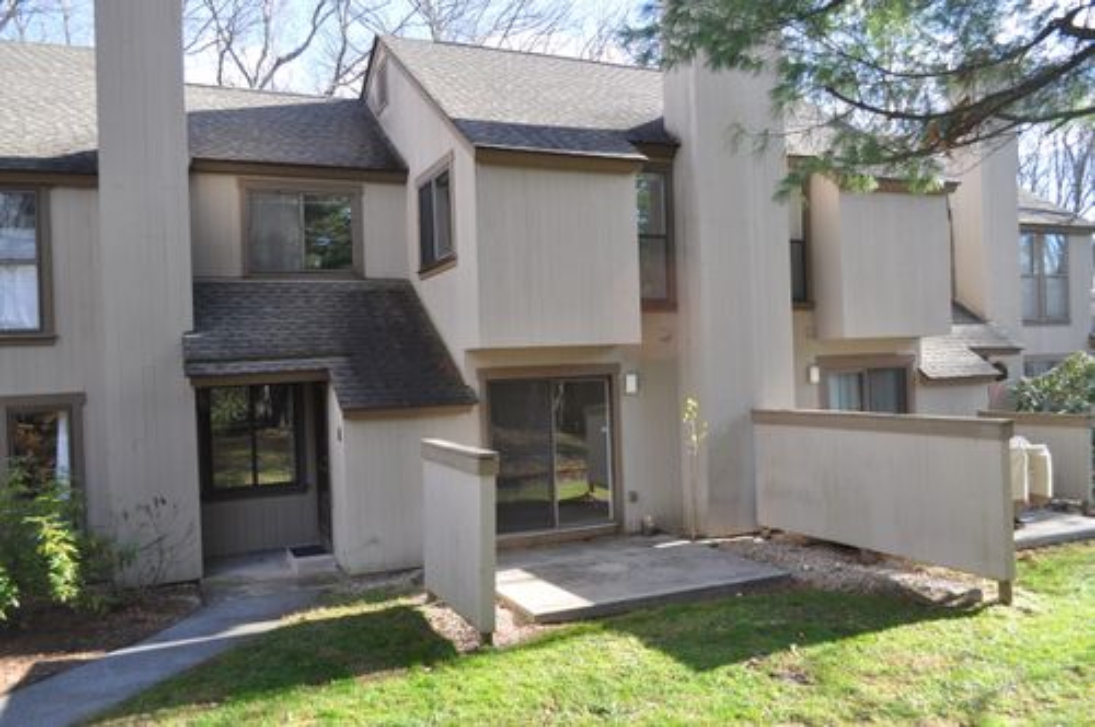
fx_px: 820
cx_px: 548
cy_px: 364
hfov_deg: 67.4
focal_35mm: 27
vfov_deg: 47.8
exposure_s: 1/125
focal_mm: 18
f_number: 5.6
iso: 200
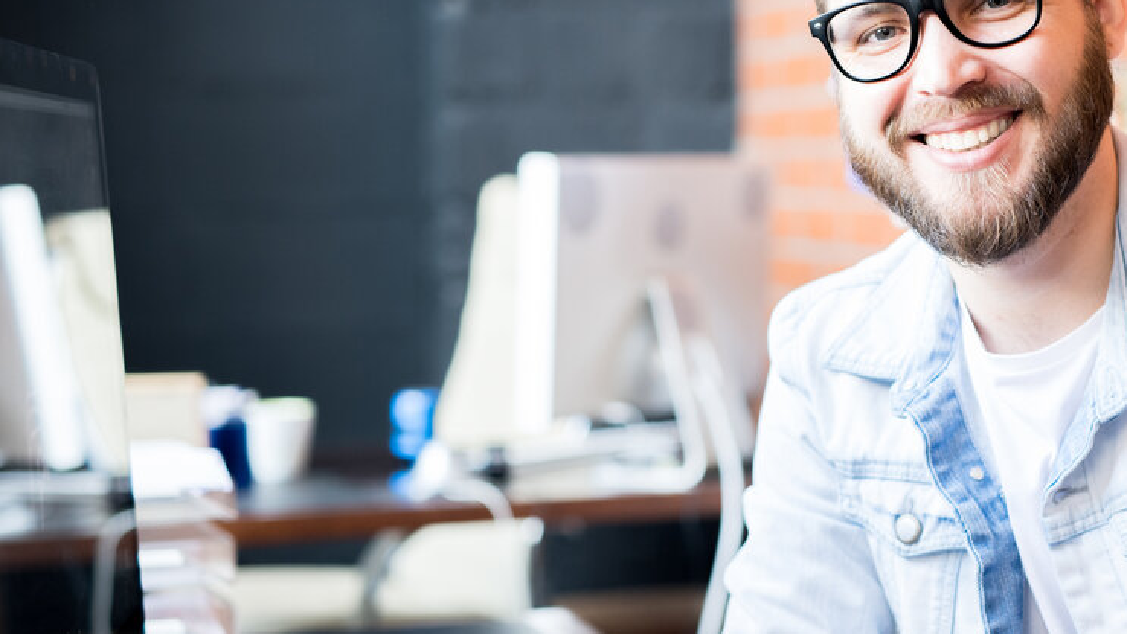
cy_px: 398
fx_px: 2541
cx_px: 852
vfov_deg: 14.2
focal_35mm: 85
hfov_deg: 24.7
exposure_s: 1/160
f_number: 2.5
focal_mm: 50
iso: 500
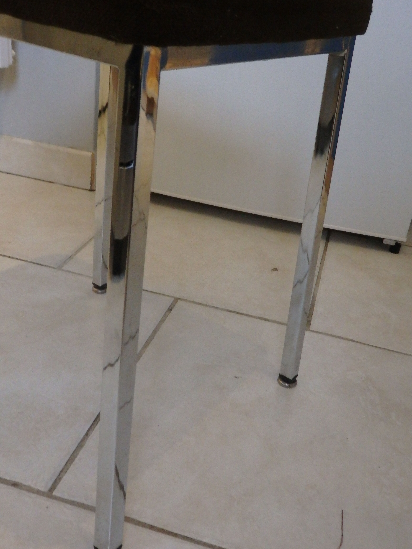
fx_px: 587
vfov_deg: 50.1
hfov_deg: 38.7
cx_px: 206
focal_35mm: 37
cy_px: 274
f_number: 3.6
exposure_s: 1/40
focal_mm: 6.6
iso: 1000
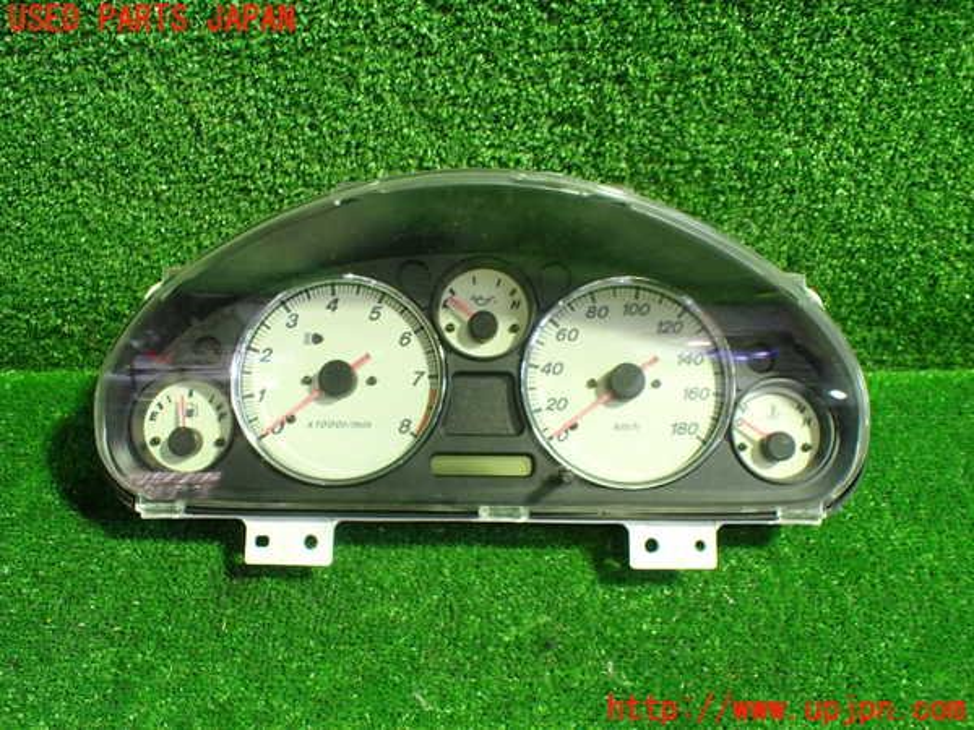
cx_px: 487
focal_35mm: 30
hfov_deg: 60.0
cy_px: 365
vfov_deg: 46.8
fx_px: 844
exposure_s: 1/80
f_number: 2.3
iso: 800
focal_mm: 5.4
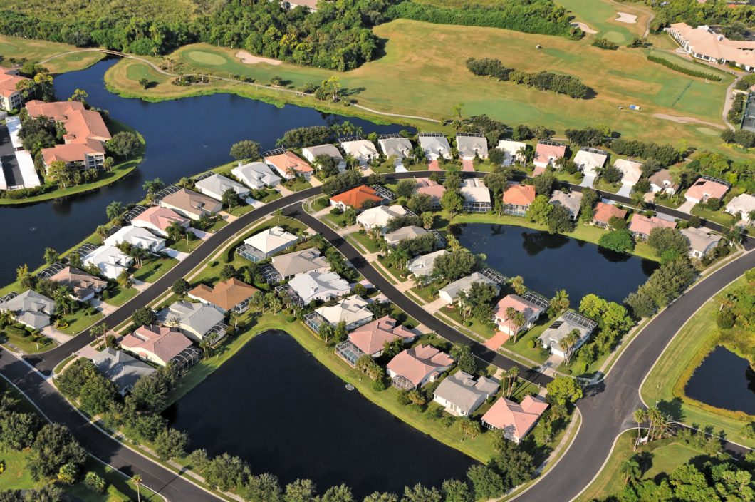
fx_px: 848
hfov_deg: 48.0
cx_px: 378
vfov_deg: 32.9
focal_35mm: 40
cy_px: 251
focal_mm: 27
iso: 250
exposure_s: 1/400
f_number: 10
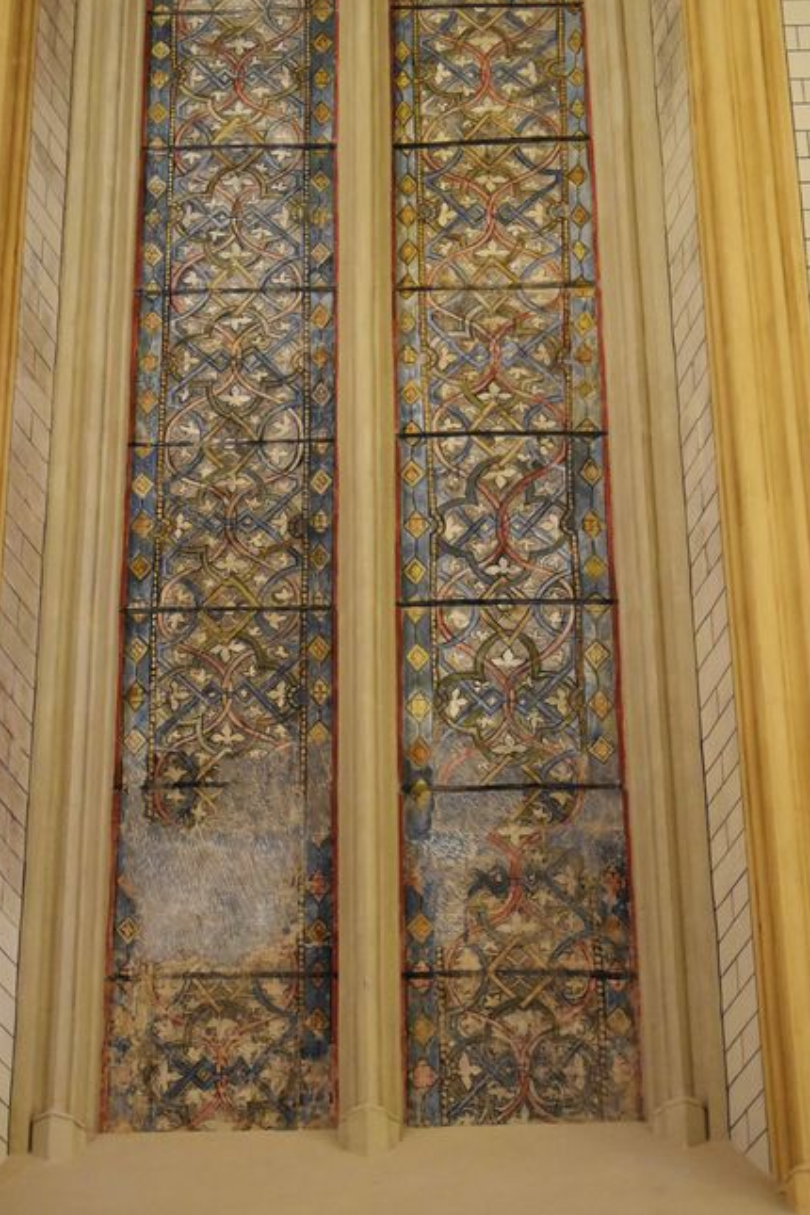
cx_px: 391
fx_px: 3022
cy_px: 610
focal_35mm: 90
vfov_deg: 22.7
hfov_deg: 15.3
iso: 4500
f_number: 4
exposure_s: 1/60
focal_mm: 55
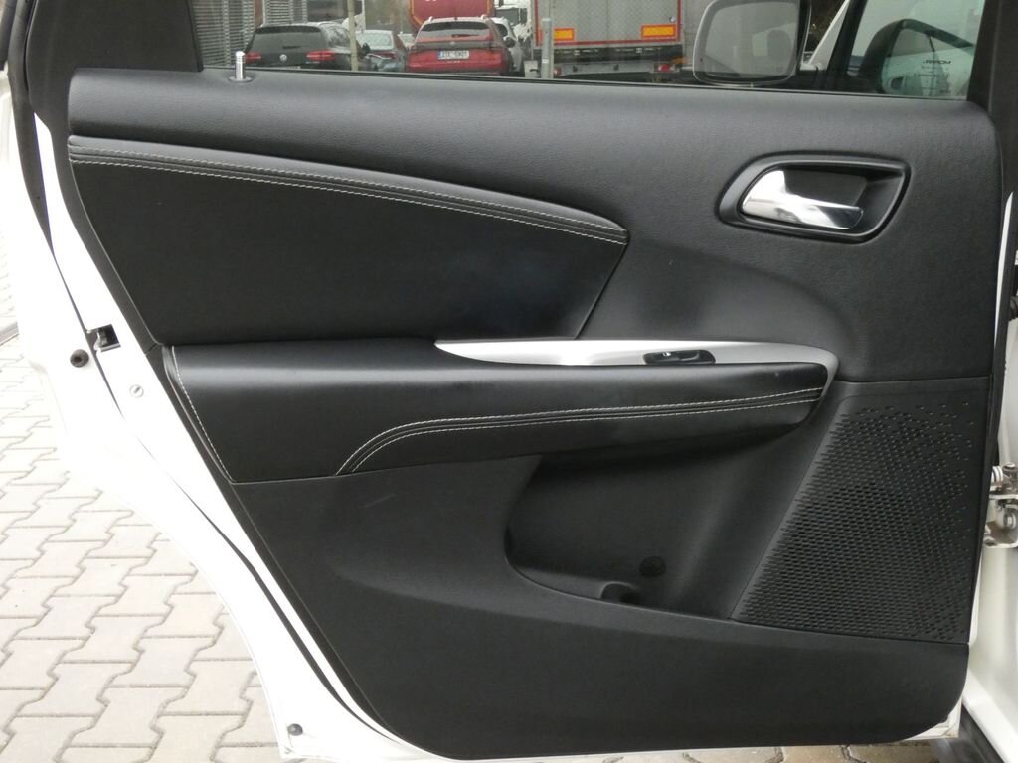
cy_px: 382
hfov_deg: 47.9
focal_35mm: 39
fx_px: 1147
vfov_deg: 36.8
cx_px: 509
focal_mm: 7.1
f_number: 5.6
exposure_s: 1/80
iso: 800
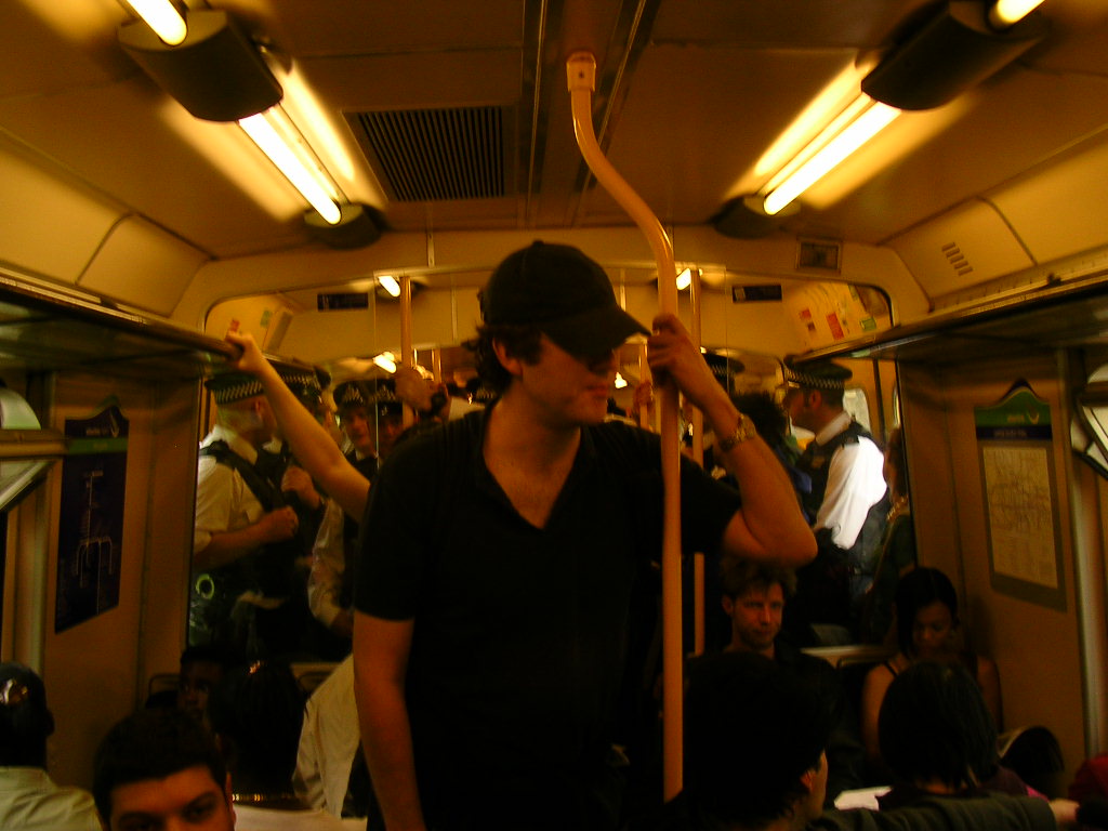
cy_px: 416
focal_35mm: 38
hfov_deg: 49.0
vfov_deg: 37.7
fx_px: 1216
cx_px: 554
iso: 50
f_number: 2.8
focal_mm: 5.8
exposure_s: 1/37.9
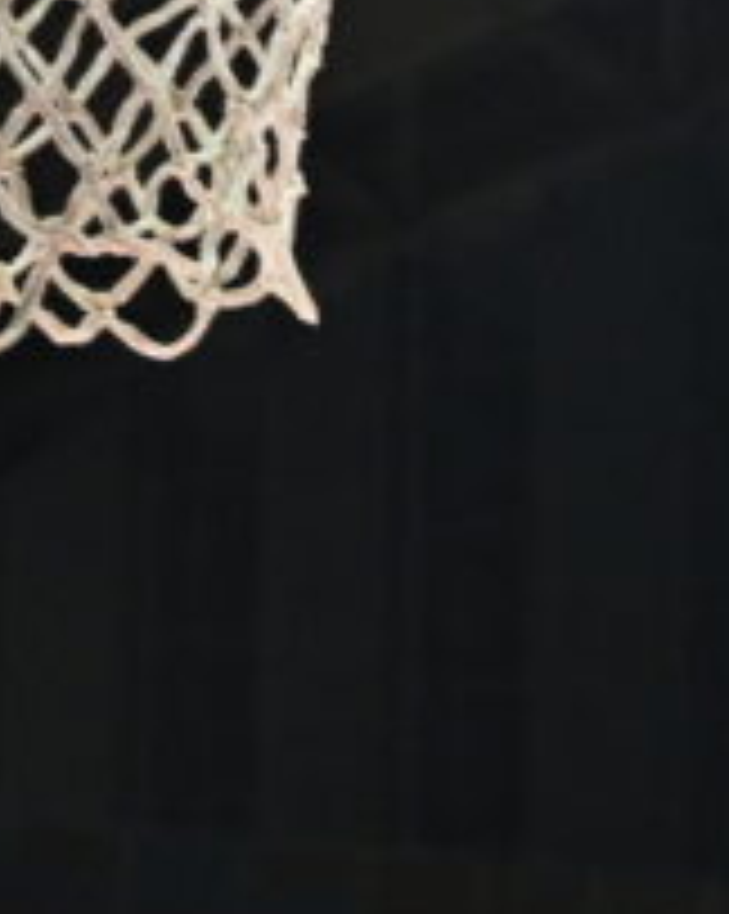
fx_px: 7563
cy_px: 1502
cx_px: 2228
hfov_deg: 5.2
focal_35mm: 280
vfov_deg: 6.8
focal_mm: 59
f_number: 4
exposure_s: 1/800
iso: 4000
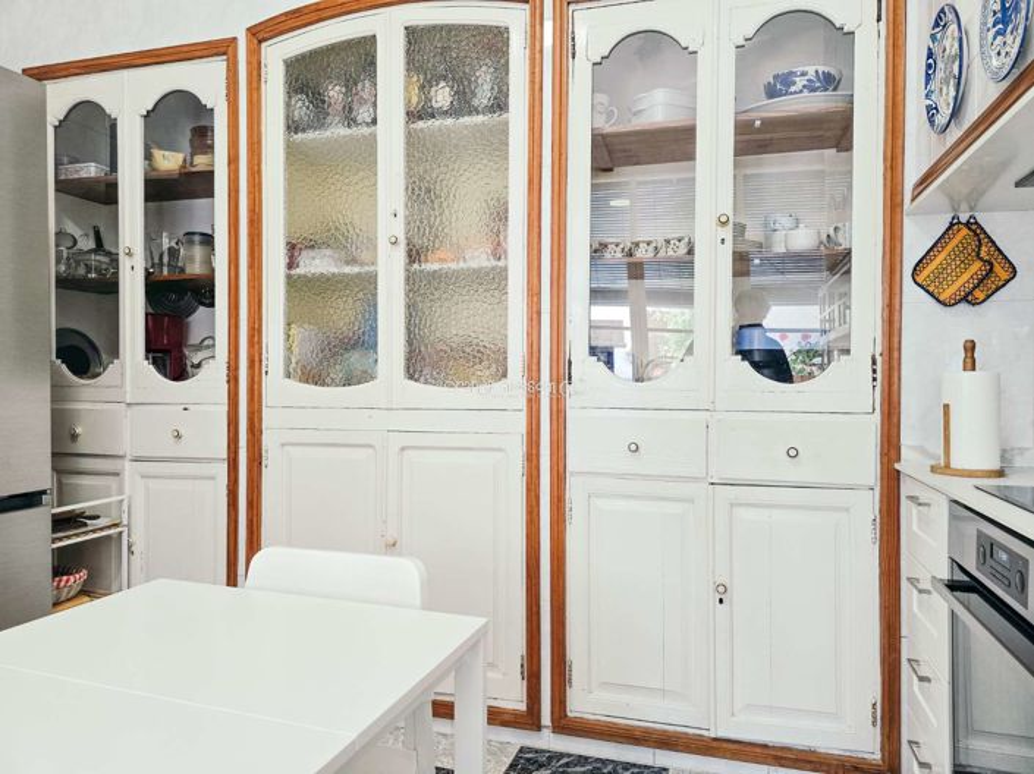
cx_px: 517
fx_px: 687
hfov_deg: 74.0
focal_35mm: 23
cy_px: 387
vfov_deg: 58.8
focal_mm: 6.3
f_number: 1.7
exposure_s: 1/100
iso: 160
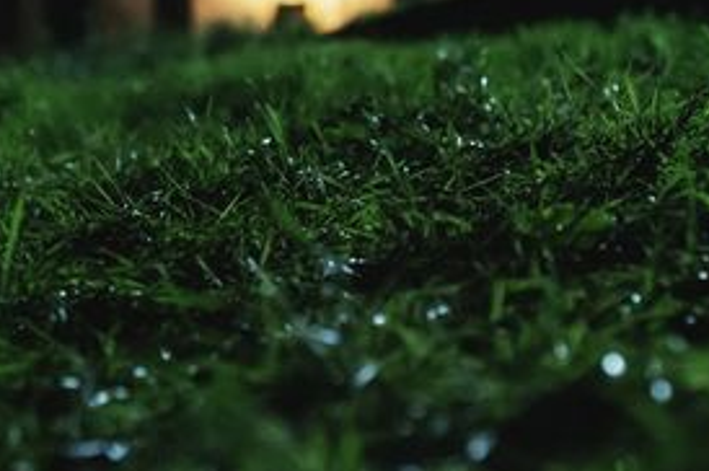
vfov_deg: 8.3
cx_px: 122
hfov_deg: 12.4
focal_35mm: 165
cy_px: 35
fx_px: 3246
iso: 20000
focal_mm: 78
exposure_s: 1/125
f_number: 4
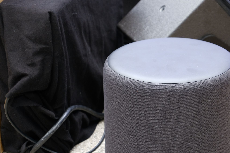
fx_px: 1309
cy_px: 94
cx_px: 168
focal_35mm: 205
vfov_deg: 6.7
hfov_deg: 10.0
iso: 1250
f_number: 5.6
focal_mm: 93.2
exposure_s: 1/125
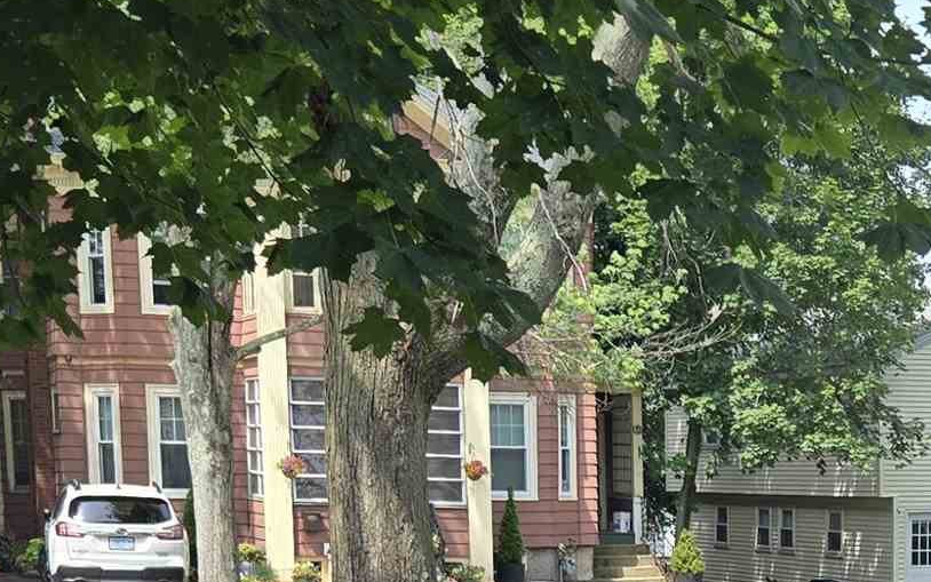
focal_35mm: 92
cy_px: 845
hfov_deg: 22.0
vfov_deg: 13.5
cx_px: 851
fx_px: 2335
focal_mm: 5.4
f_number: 1.8
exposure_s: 1/880
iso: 25
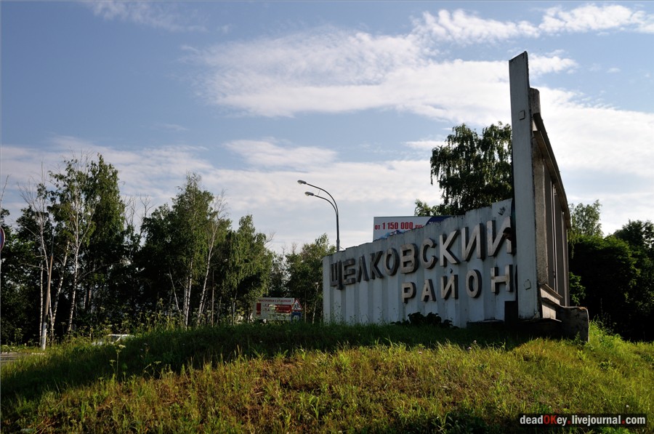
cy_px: 217
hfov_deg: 53.2
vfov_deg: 36.8
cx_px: 327
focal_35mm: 36
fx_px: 653
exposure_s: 1/640
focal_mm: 24
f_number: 7.1
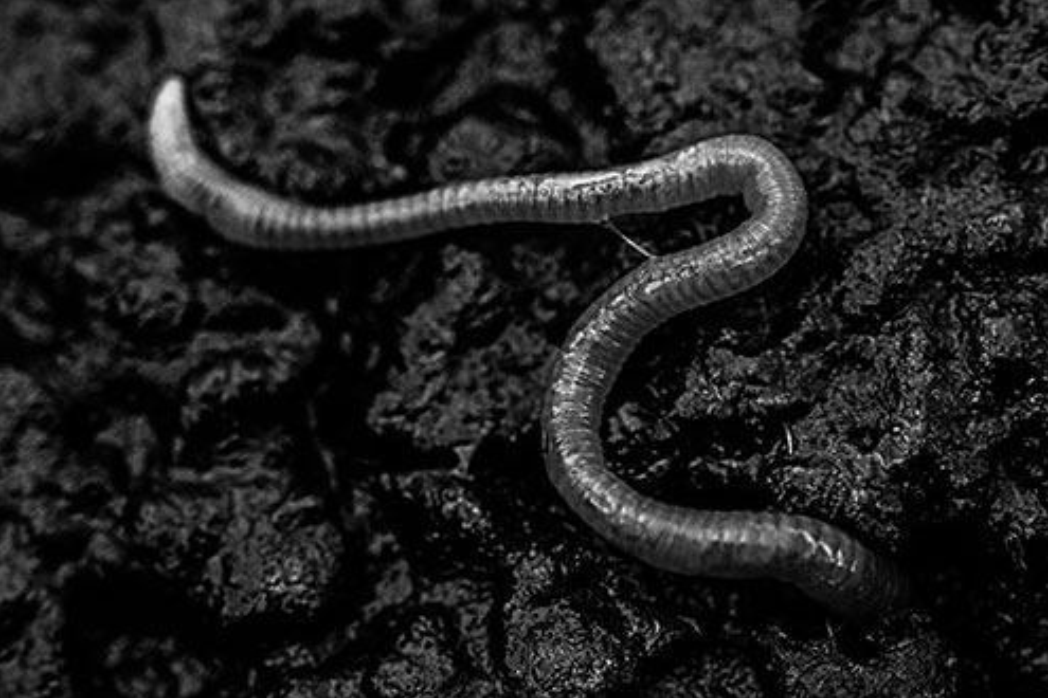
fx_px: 6171
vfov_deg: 6.5
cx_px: 525
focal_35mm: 212
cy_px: 350
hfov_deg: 9.7
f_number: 7.6
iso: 640
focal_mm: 210
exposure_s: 1/640
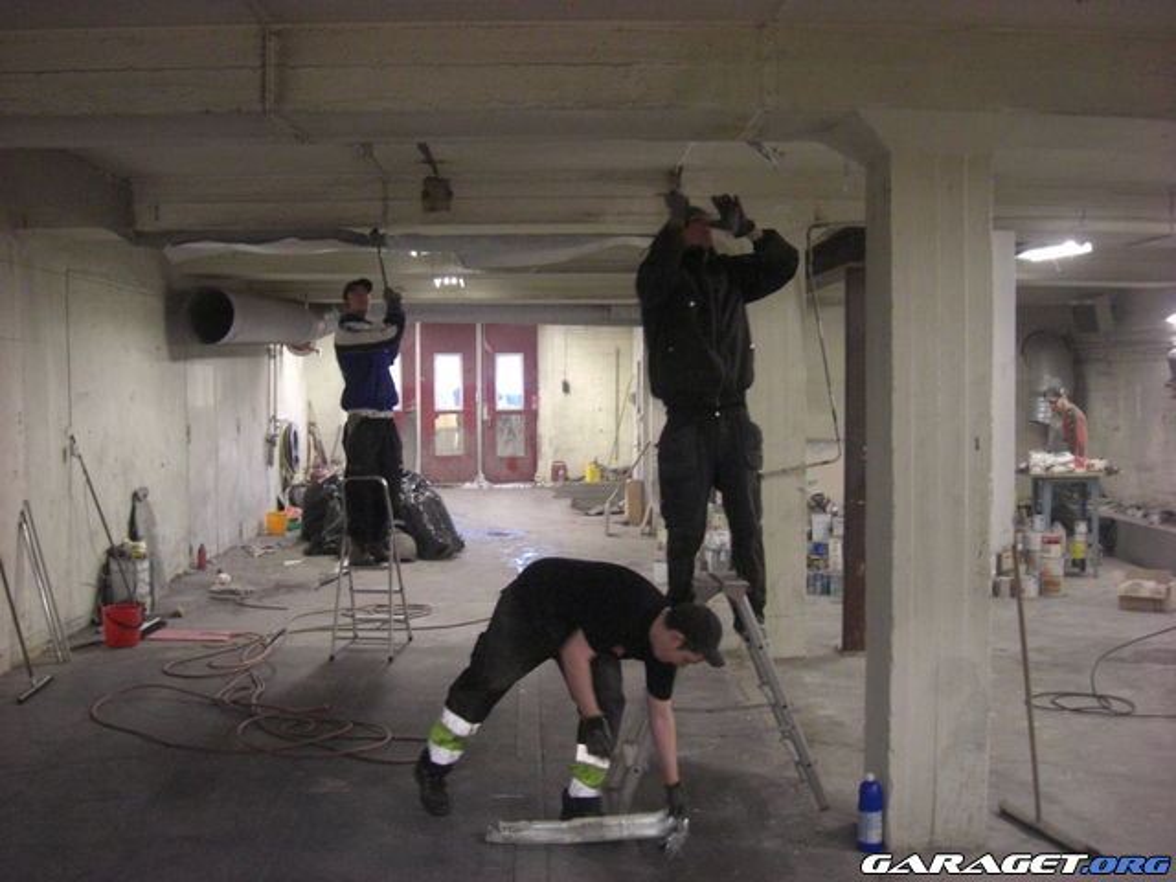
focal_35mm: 38
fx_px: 1291
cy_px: 441
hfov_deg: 49.0
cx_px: 588
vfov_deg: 37.7
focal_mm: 7.9
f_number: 2.8
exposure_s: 1/30
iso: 800
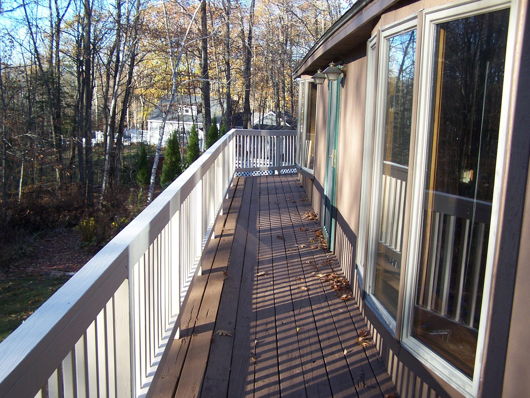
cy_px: 199
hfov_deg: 49.0
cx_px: 265
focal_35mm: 38
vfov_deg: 37.7
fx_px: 582
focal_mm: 6.3
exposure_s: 1/180
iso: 80
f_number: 2.8
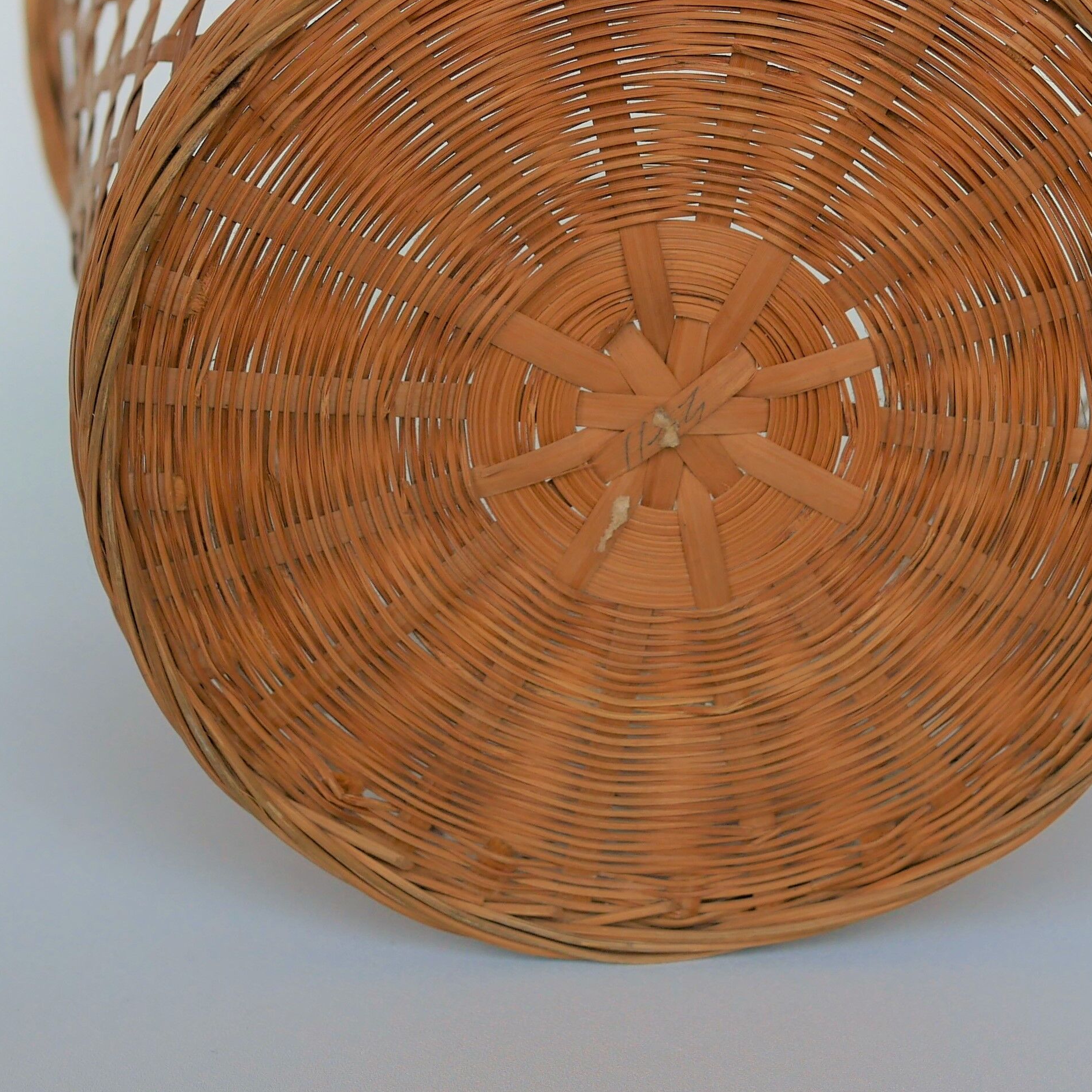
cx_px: 586
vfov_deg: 19.9
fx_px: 3069
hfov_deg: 20.2
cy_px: 168
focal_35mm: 86
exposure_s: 1/250
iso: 200
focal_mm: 20
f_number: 2.8
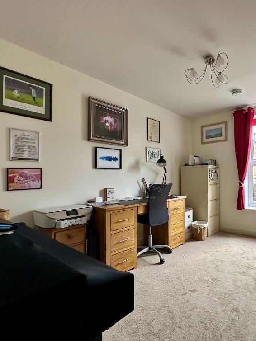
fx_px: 187
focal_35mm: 19
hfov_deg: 64.7
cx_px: 190
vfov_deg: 84.7
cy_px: 172
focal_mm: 2.22
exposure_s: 1/99
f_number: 2.2
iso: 125
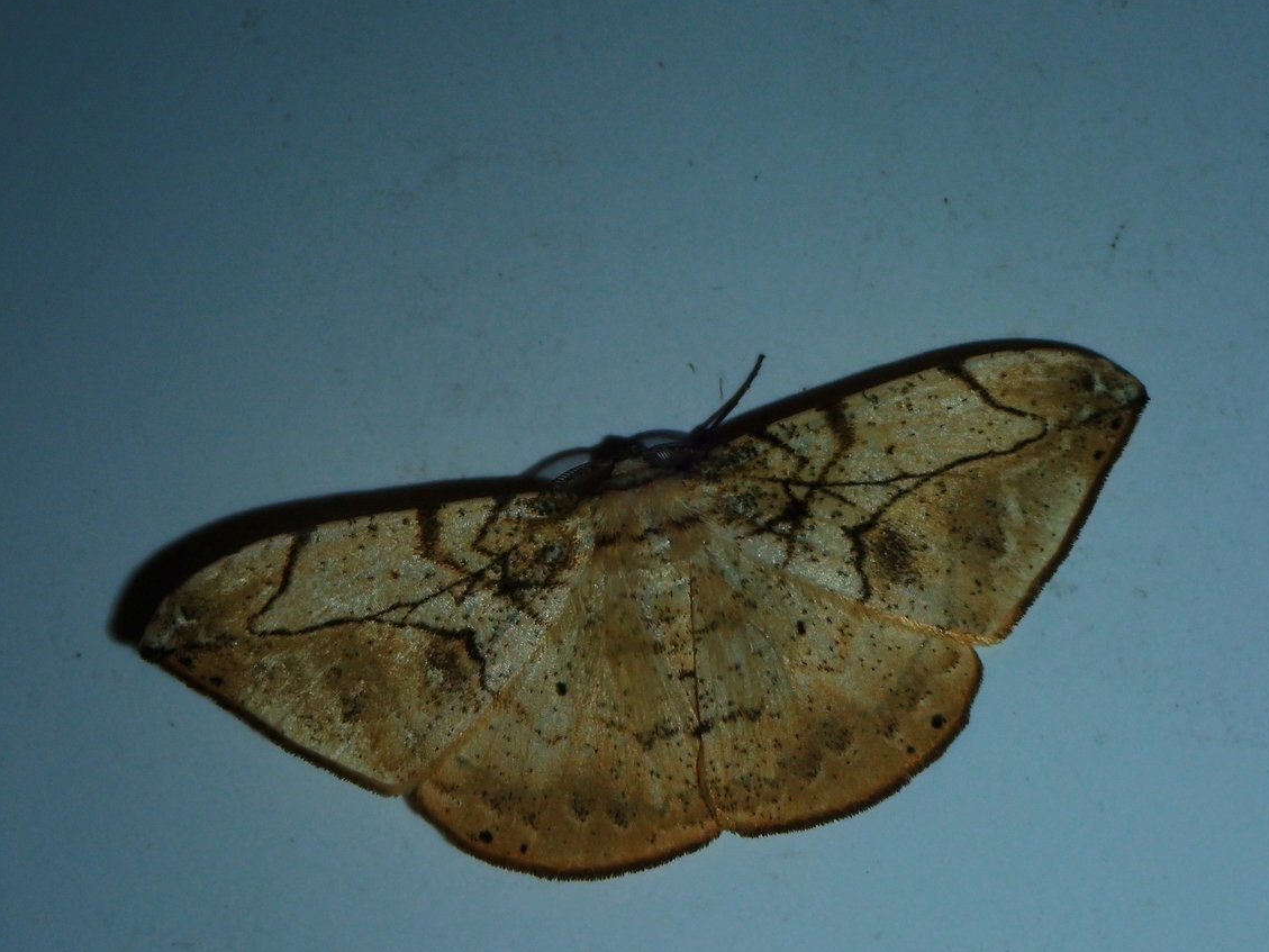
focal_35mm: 101
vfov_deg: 14.7
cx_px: 640
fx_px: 3703
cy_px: 474
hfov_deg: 19.4
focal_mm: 18
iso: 200
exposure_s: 1/200
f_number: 6.3
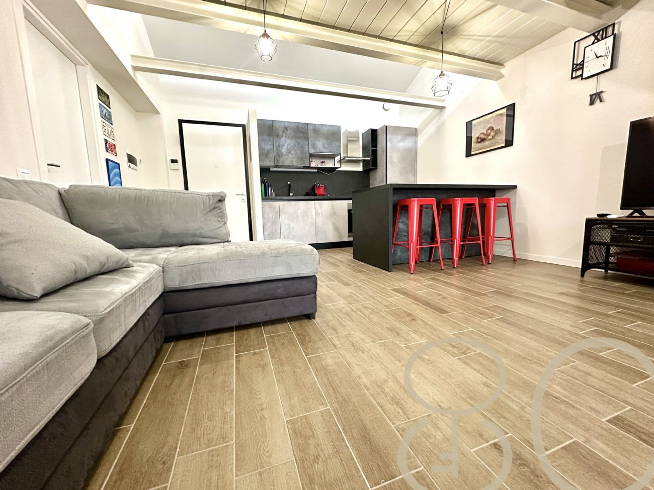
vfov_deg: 85.7
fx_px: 265
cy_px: 245
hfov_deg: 102.1
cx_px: 327
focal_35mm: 14
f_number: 2.2
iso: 400
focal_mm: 2.22
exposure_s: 1/50
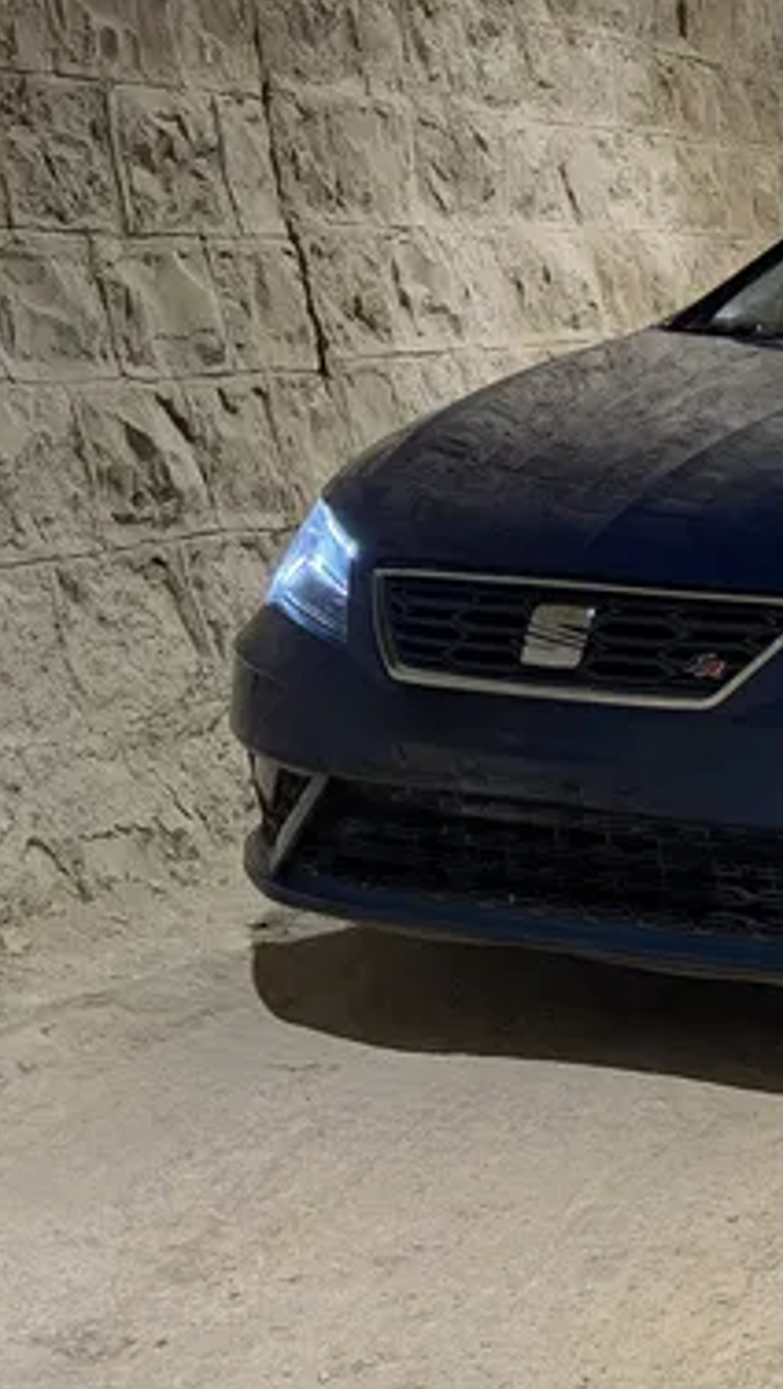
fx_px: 3279
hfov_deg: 12.9
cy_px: 550
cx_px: 1145
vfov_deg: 23.9
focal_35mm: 89
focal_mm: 6.76
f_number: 1.78
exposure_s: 1/100
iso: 200
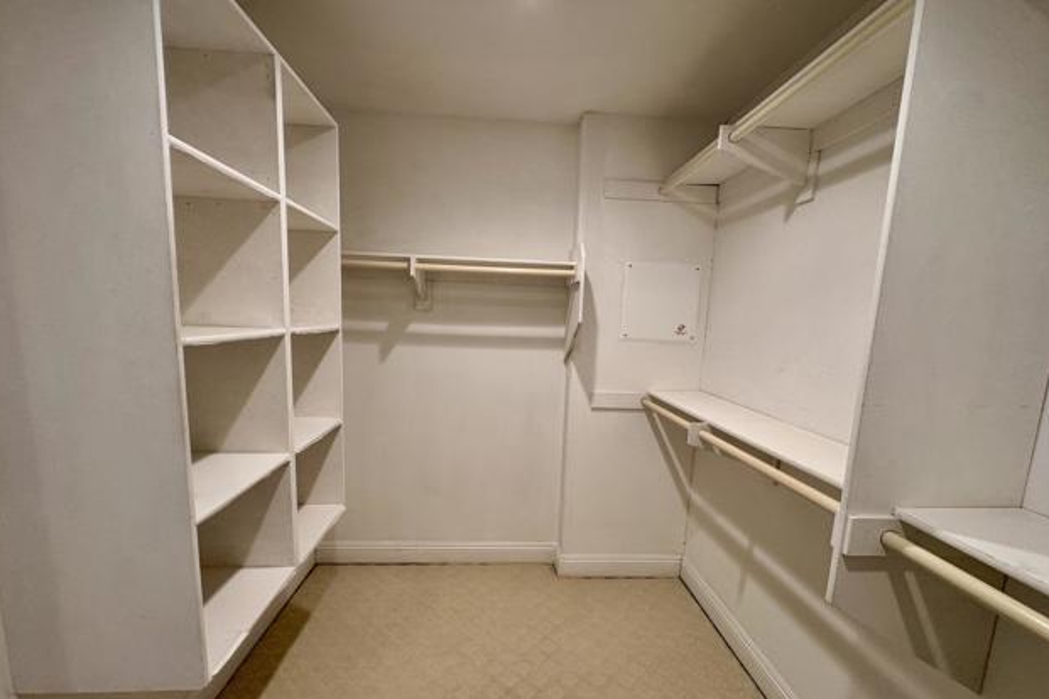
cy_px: 378
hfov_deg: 100.4
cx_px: 524
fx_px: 437
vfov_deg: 77.2
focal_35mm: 15
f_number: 2.2
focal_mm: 2.22
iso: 160
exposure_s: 1/60
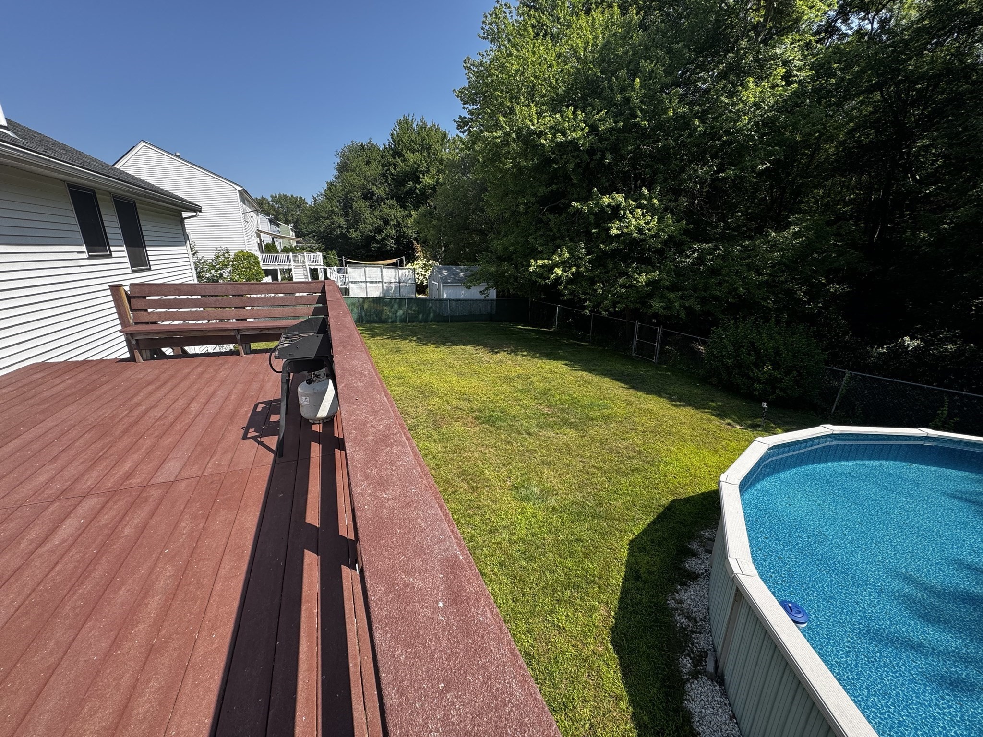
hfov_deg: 102.1
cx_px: 492
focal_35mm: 14
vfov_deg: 85.7
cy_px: 368
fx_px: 398
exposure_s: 1/734
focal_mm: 2.22
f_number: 2.2
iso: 40
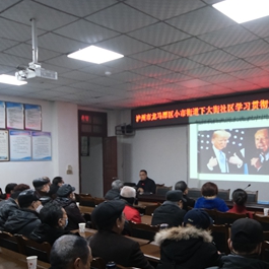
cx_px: 174
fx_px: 325
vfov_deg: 44.5
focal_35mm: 37
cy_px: 169
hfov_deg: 44.4
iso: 3200
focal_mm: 12
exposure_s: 1/100
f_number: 4.5
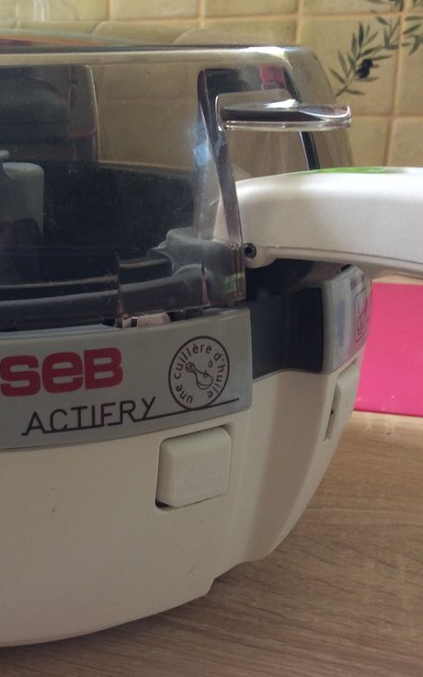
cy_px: 334
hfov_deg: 26.5
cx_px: -3
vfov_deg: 43.5
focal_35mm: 46
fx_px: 848
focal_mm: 3.3
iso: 50
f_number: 2.4
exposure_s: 1/25
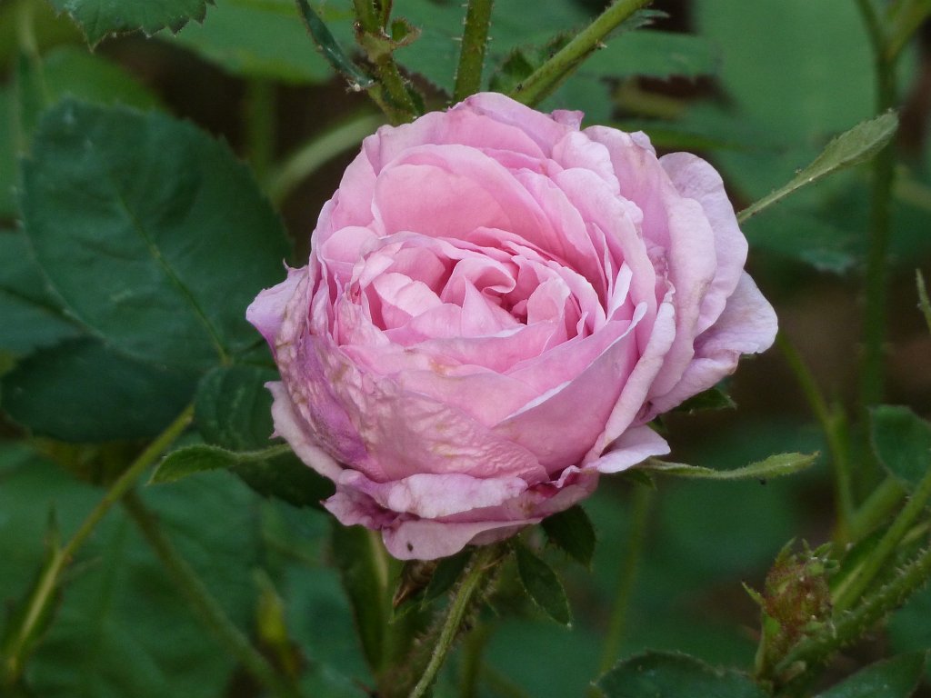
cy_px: 349
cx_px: 466
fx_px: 10731
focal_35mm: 399
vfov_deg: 3.7
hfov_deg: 5.0
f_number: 4.9
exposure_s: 1/125
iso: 200
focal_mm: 49.2
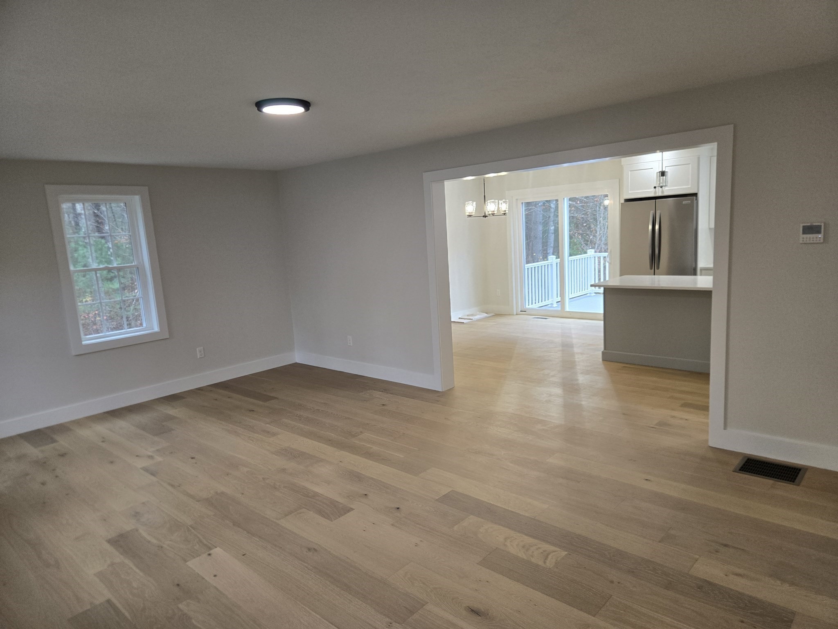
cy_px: 314
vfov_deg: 58.9
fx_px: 557
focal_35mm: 23
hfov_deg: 73.9
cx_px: 419
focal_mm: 5.4
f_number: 1.8
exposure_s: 1/120
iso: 160
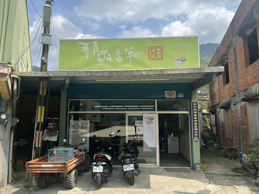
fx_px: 195
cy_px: 97
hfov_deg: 67.3
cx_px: 130
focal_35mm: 26
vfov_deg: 53.1
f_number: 1.6
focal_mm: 5.1
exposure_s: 1/2513
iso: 50
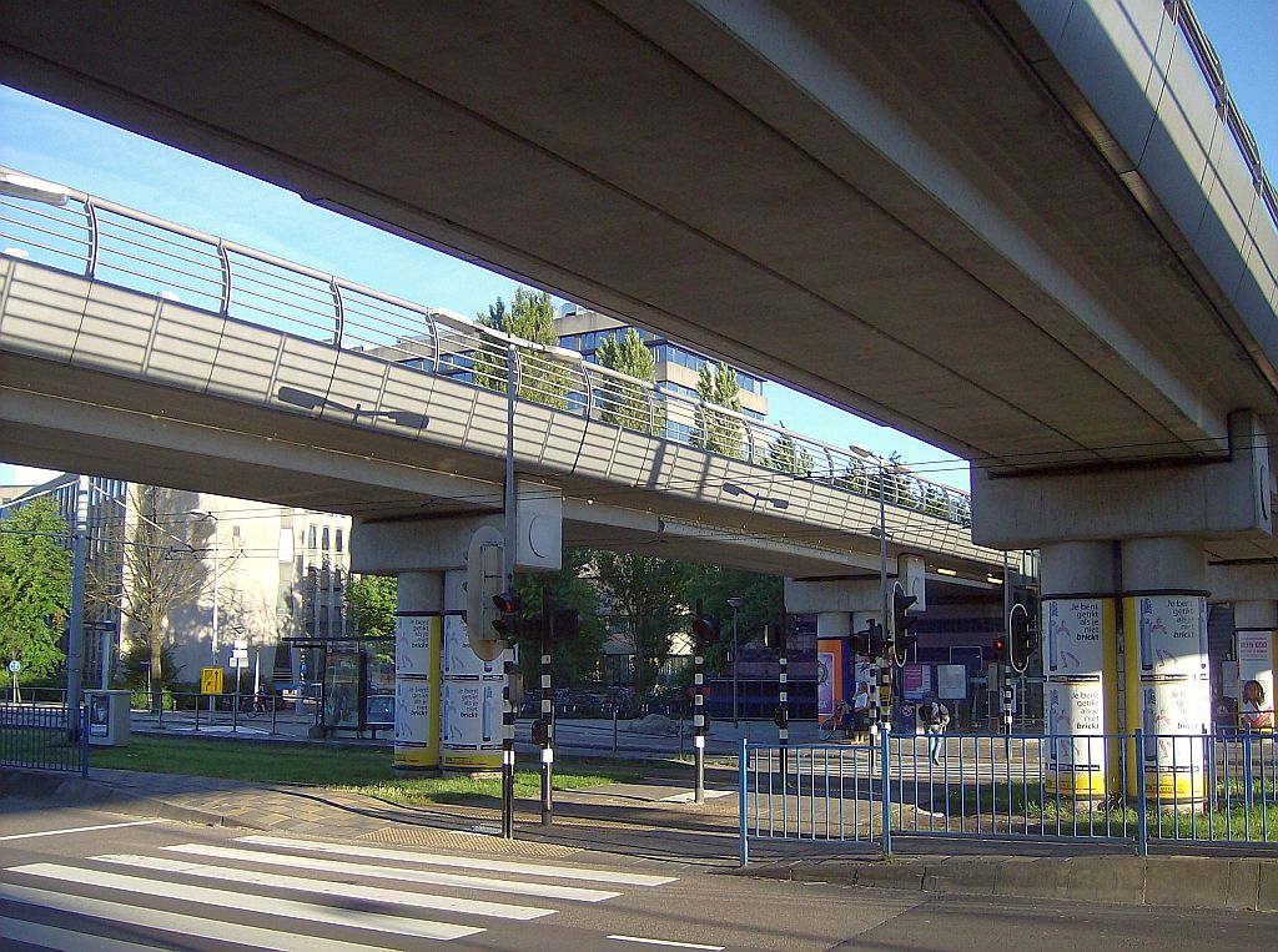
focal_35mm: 36
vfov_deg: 39.5
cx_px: 639
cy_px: 476
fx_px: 1326
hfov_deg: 51.5
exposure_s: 1/486
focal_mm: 6
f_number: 2.8
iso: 100
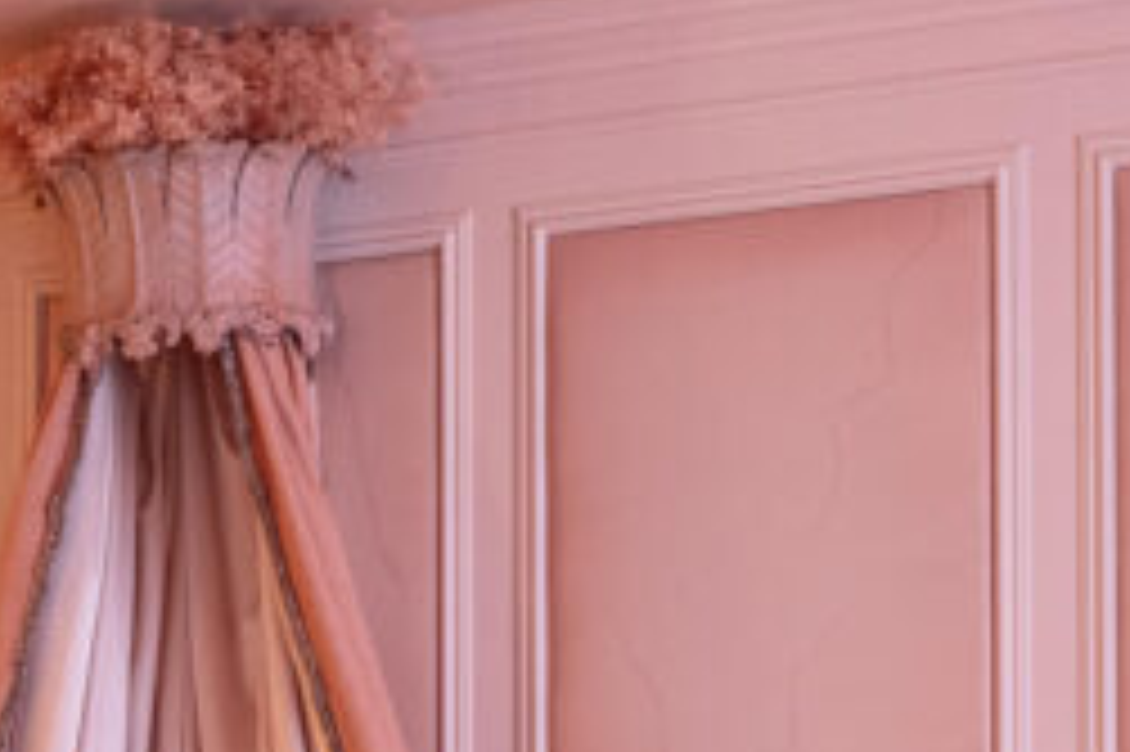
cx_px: 99
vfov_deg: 10.8
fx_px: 3733
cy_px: 1324
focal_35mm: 119
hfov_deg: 17.0
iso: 800
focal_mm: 35
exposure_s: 1/13
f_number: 6.4
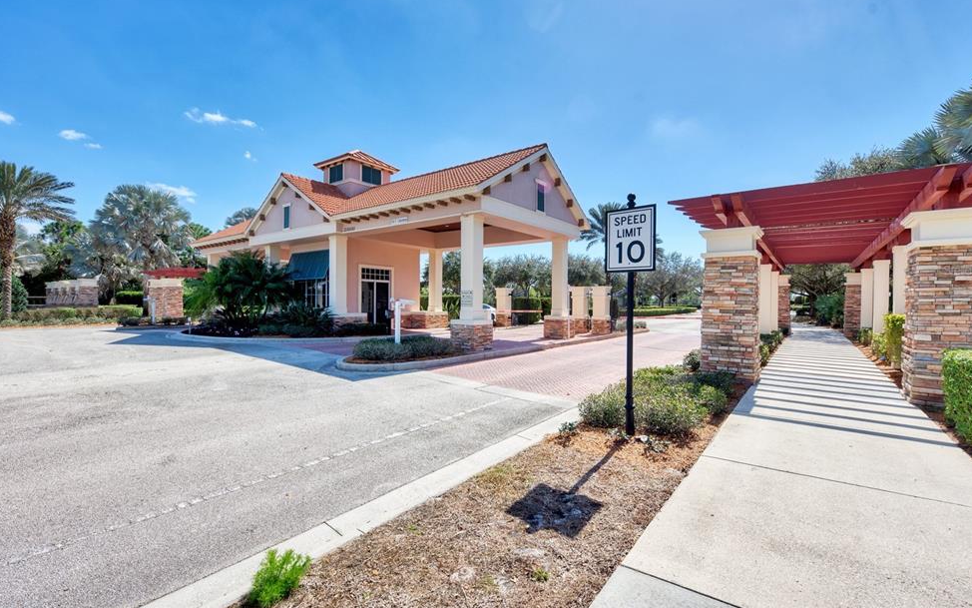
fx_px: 397
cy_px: 270
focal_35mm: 15
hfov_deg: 101.5
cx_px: 490
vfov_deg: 74.6
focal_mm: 14
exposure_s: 1/3200
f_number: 7.1
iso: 160
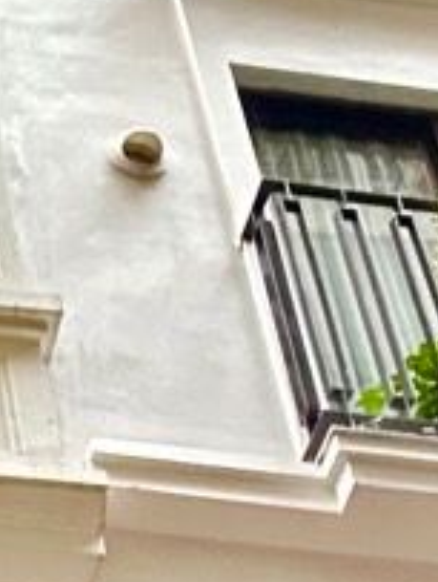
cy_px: 966
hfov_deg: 9.4
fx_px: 2540
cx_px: -329
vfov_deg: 12.2
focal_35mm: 151
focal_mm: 2.69
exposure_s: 1/25
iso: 320
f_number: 1.9
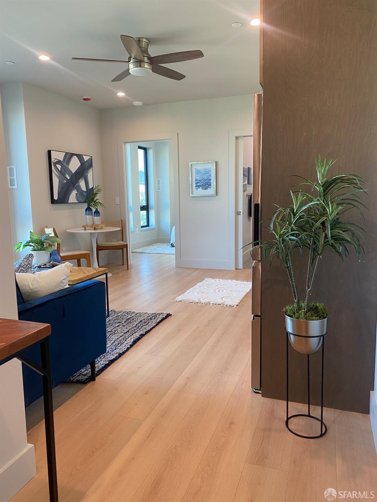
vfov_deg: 67.3
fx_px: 378
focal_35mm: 26
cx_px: 188
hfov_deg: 53.1
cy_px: 251
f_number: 1.8
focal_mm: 4.25
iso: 80
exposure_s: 1/60
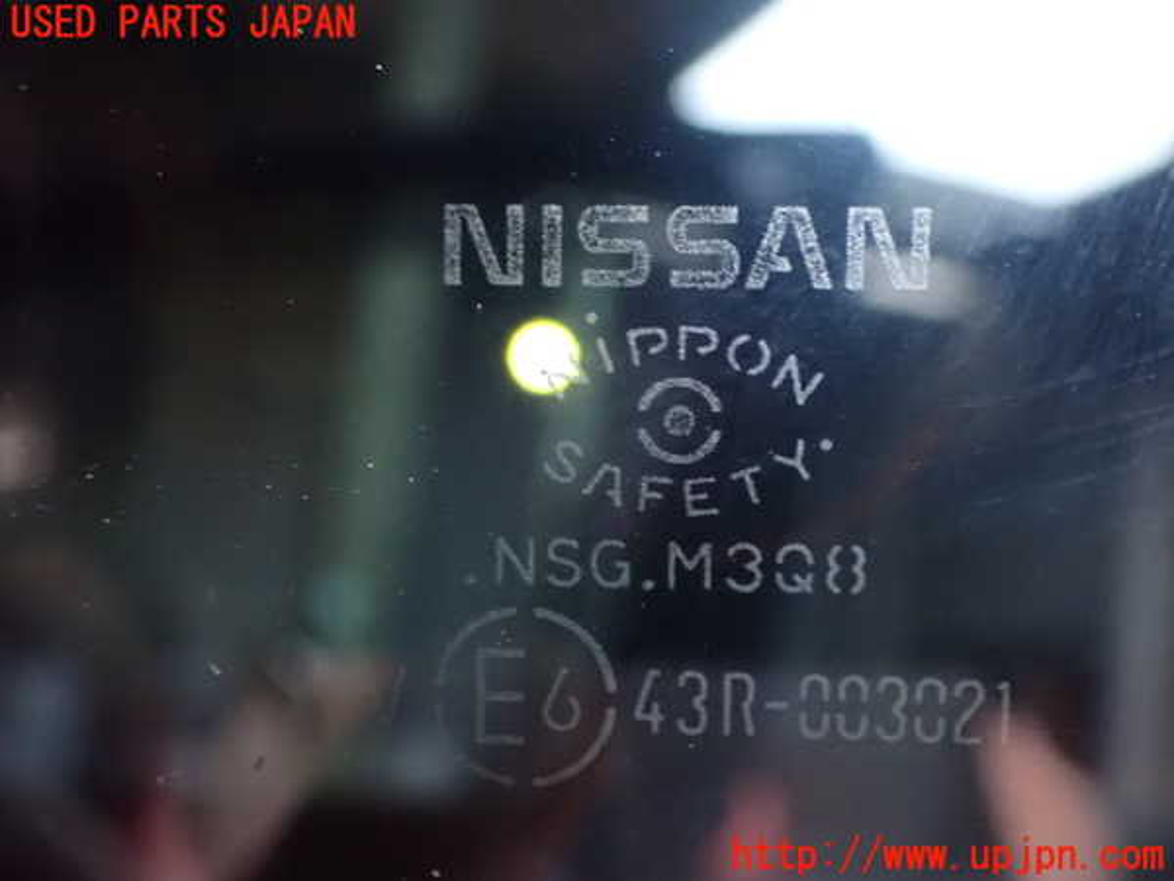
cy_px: 440
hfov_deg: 40.4
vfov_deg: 30.9
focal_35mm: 47
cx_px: 587
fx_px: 1594
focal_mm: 8.4
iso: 1600
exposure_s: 1/20
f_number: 3.1
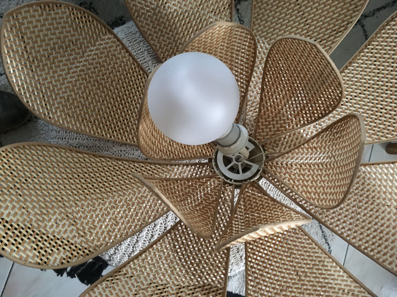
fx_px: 333
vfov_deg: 48.2
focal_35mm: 29
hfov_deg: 61.7
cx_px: 198
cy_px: 148
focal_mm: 4.15
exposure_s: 1/17
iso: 400
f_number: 2.2
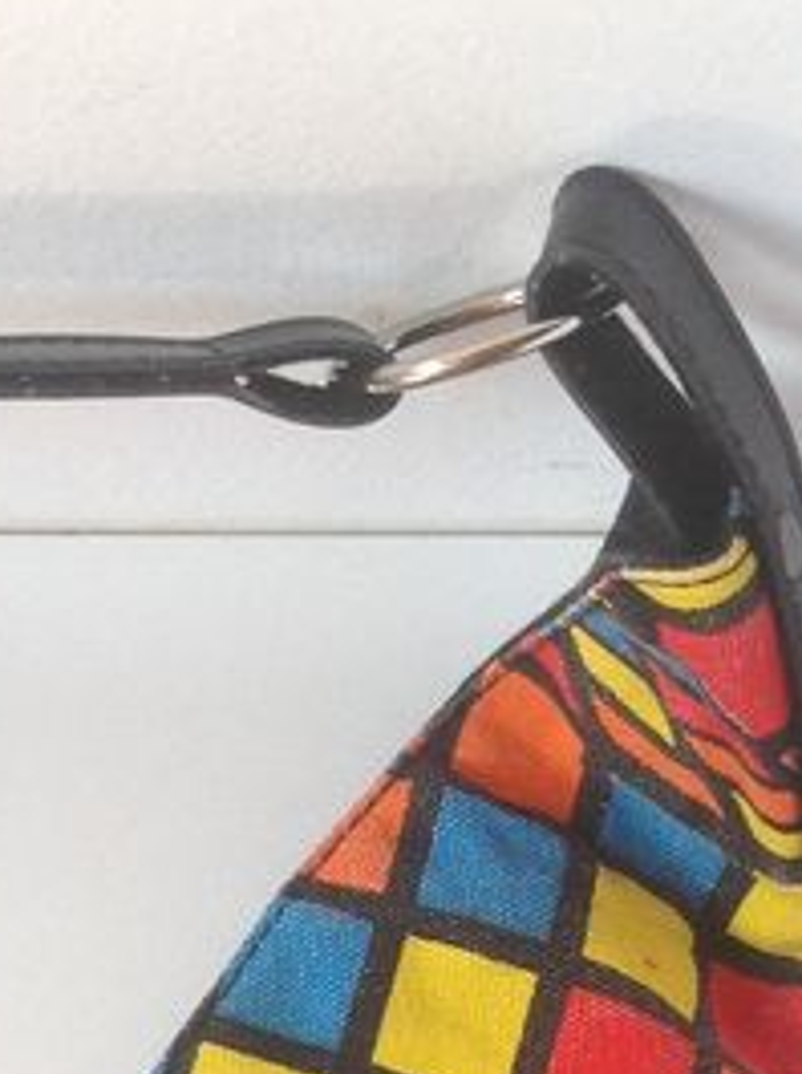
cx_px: -229
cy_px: 1467
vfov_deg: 14.2
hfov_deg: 10.9
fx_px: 4088
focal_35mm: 132
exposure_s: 1/40
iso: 50
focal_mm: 4.28
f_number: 2.4
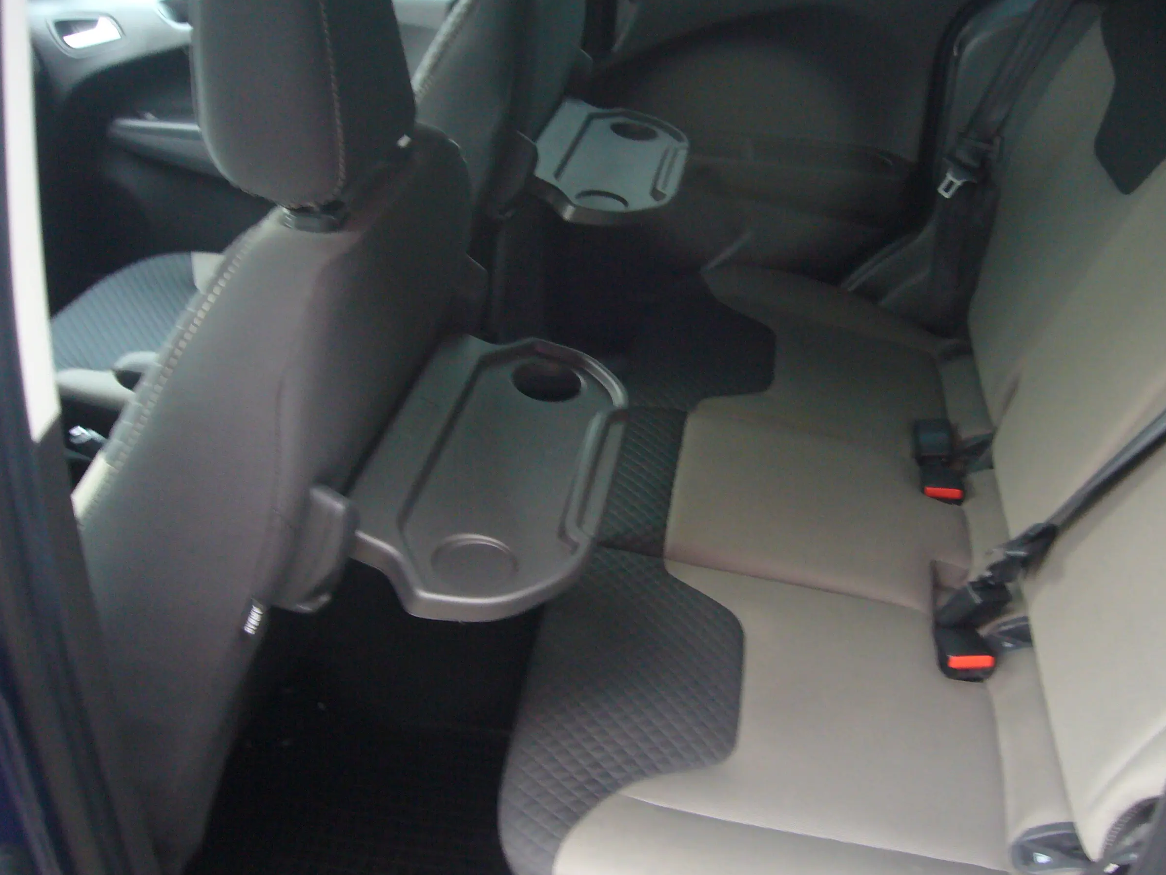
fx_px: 1112
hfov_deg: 55.1
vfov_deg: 42.9
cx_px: 682
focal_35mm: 33
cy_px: 463
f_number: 2.8
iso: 200
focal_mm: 4.6
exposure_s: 1/8
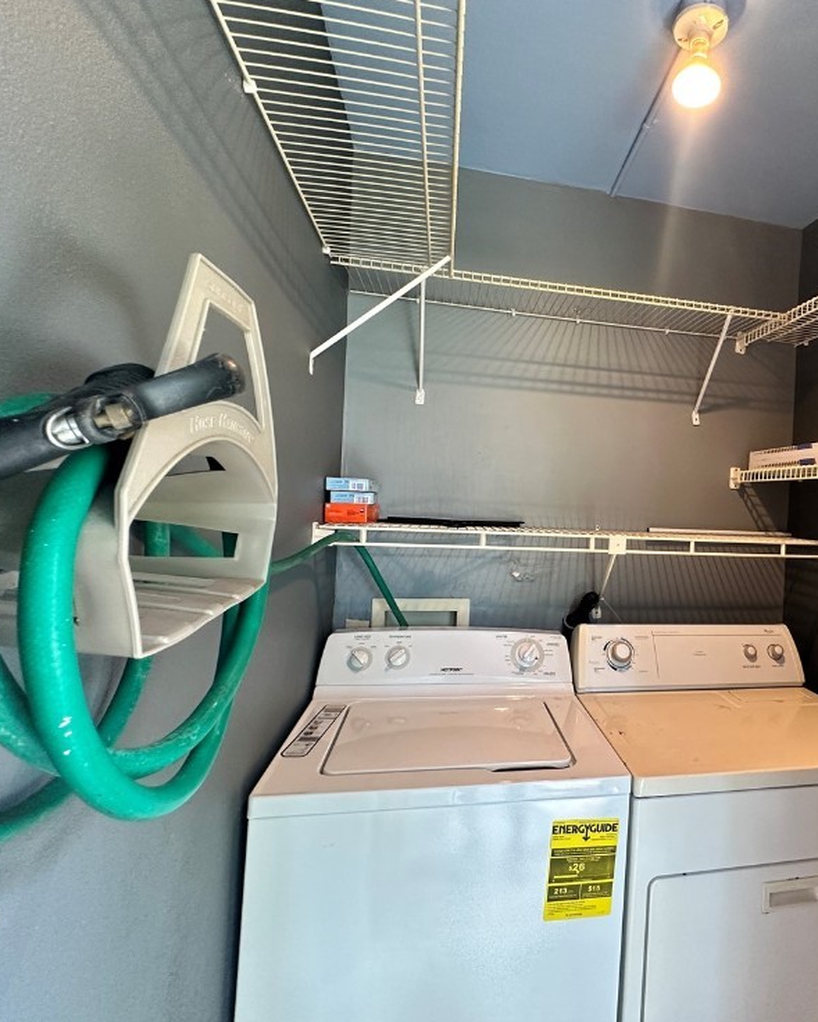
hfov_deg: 67.6
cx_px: 583
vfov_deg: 83.3
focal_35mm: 19
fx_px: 575
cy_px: 504
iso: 250
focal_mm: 2.22
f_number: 2.2
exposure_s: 1/60
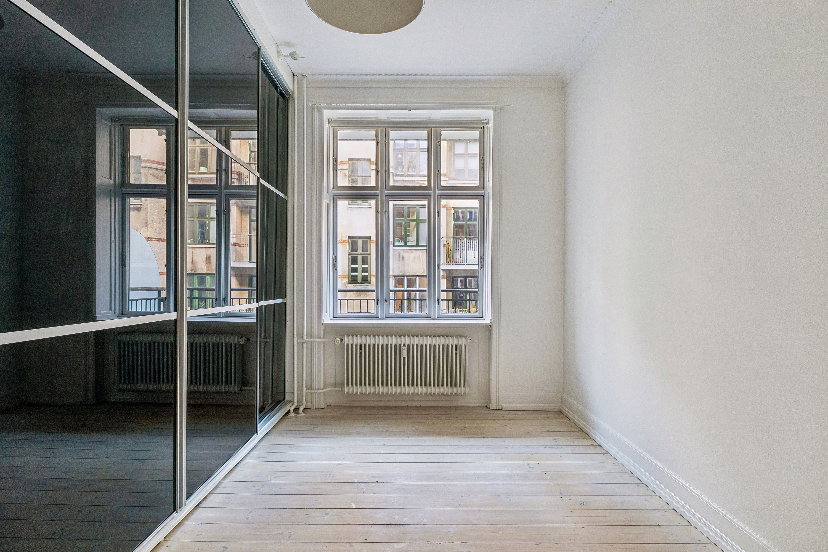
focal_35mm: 18
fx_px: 424
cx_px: 414
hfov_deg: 88.6
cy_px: 276
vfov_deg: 66.1
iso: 250
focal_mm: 12.3
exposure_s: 1/5
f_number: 7.1
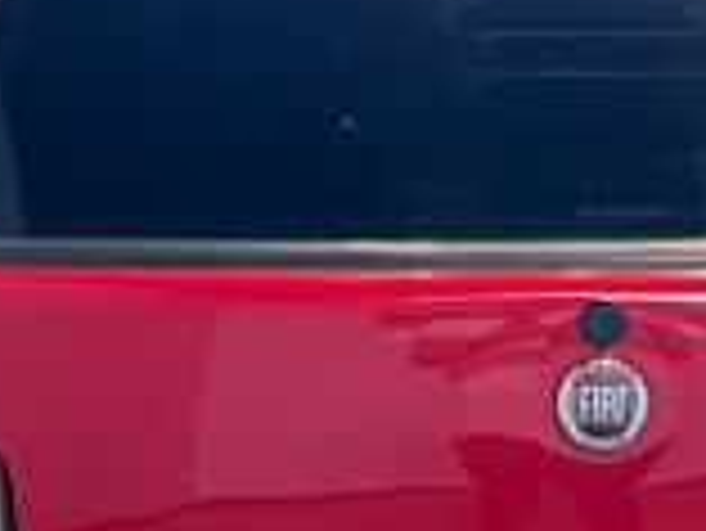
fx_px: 1470
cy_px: 436
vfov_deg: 20.2
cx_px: 553
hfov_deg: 26.6
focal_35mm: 72
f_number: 1.78
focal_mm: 6.76
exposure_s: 1/60
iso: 320
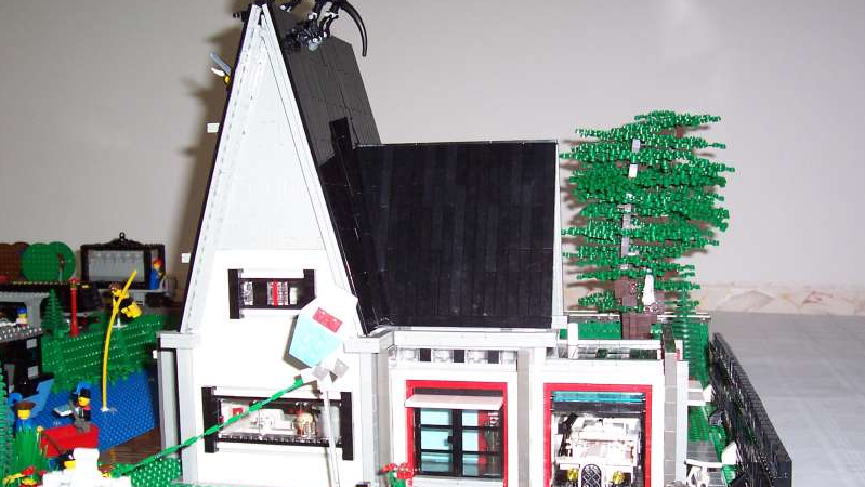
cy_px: 273
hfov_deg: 49.4
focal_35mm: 41
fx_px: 941
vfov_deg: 29.0
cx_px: 438
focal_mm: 5.6
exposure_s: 1/60
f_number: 2.8
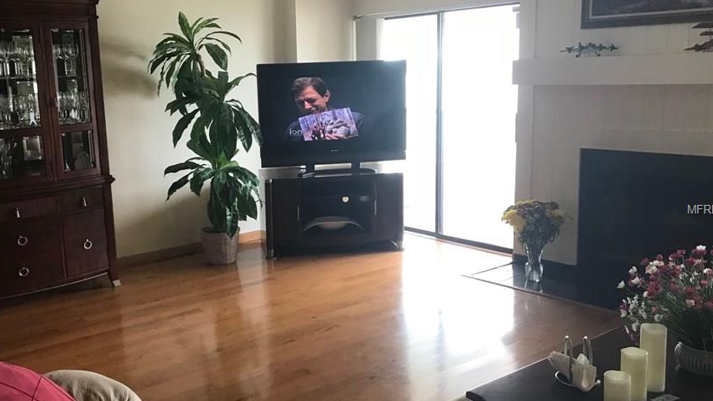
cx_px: 296
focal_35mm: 38
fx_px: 718
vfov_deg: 31.2
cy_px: 210
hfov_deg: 52.5
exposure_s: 1/30
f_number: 1.8
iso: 40
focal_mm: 3.99
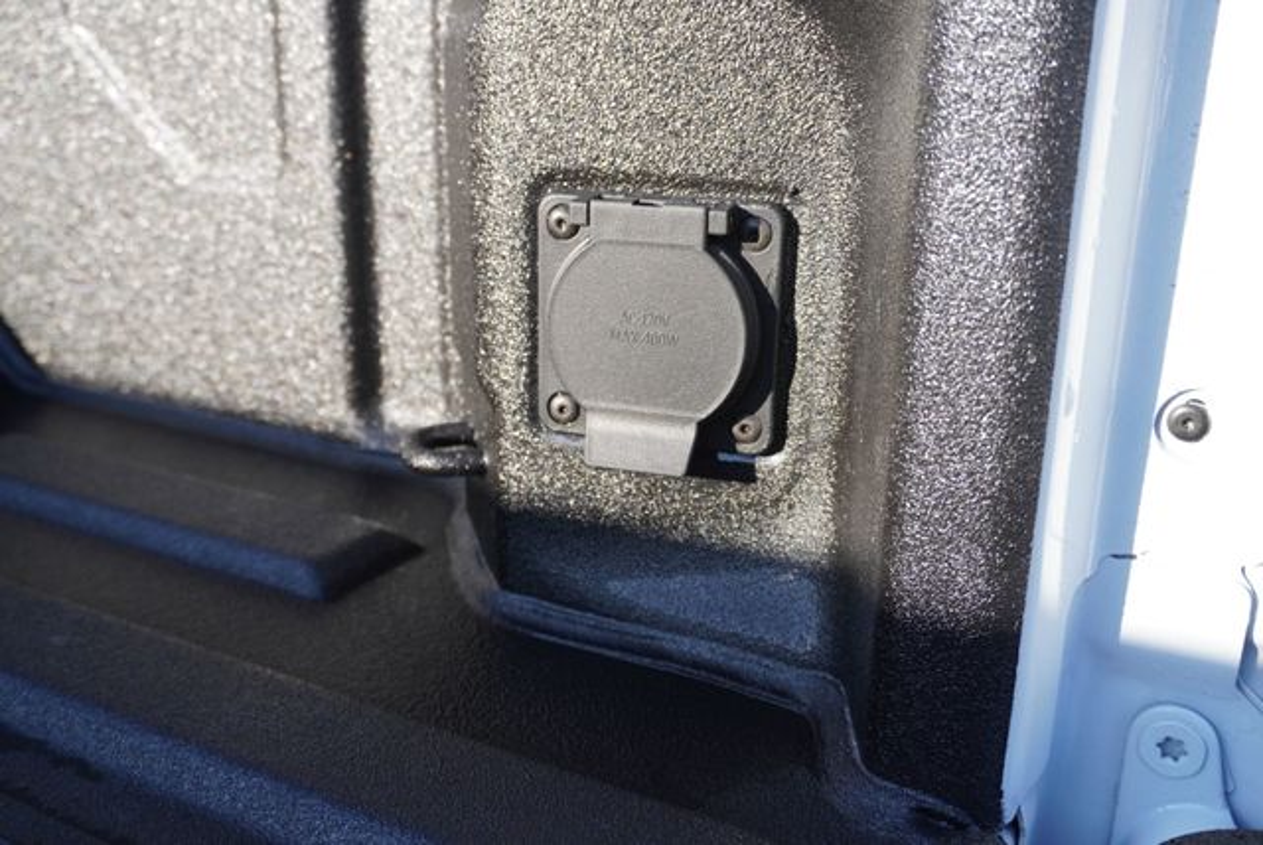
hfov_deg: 57.2
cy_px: 422
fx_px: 1159
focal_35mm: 33
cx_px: 632
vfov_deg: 40.0
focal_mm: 22
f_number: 4.5
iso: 100
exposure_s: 1/200
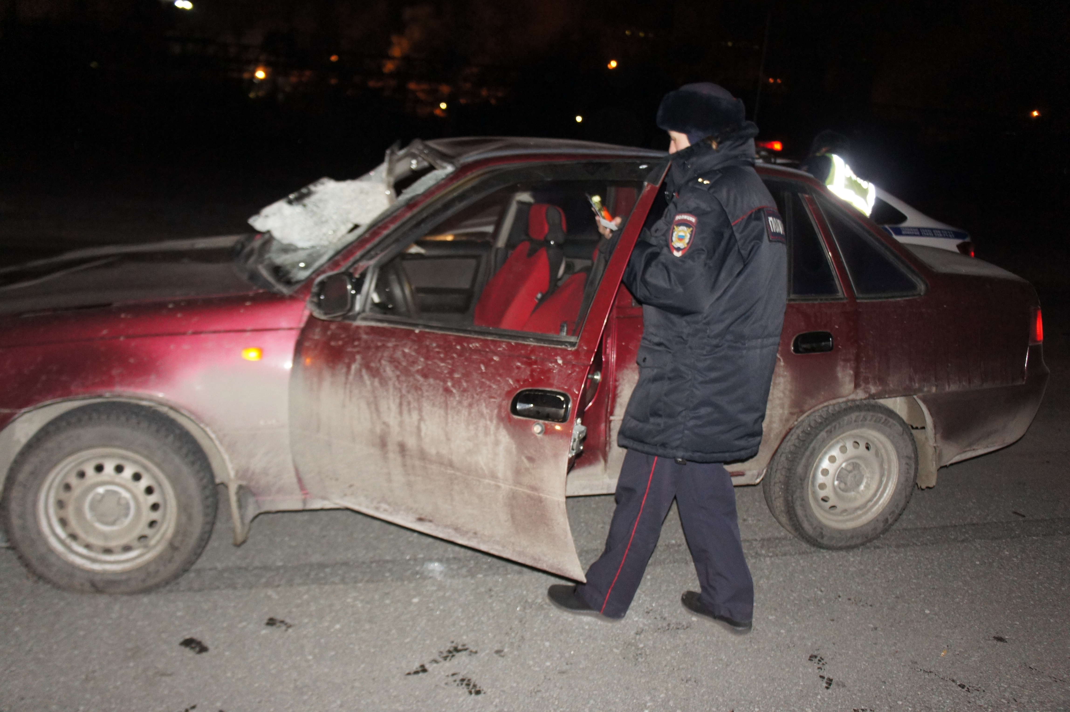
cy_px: 356
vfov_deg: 43.6
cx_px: 535
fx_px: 891
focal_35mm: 30
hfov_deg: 62.0
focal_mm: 20
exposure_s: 1/60
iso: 1600
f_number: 4
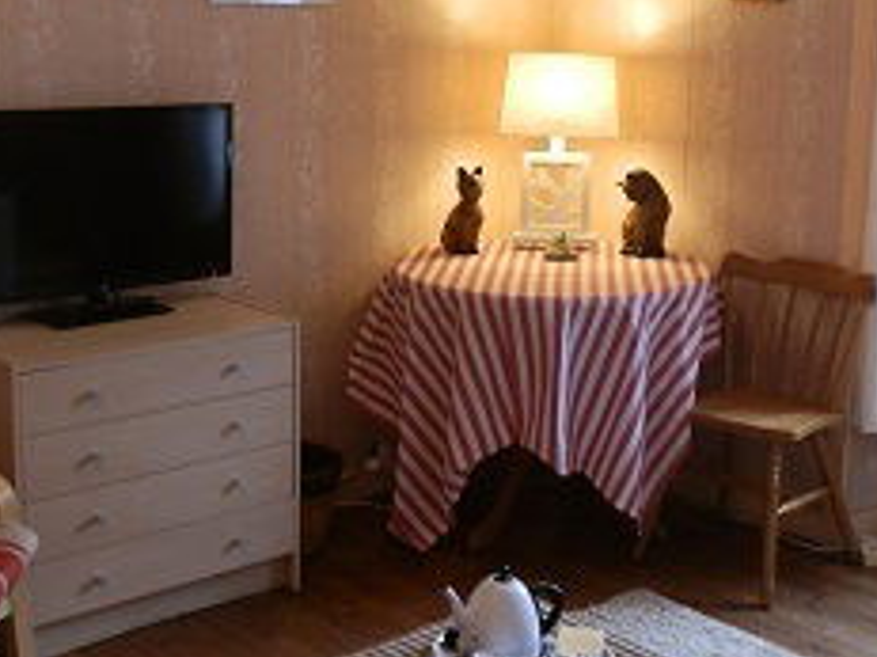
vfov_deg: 28.0
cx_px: 366
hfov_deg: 36.7
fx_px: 1317
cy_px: 266
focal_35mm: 52
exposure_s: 1/30
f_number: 3.1
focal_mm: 5
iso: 200
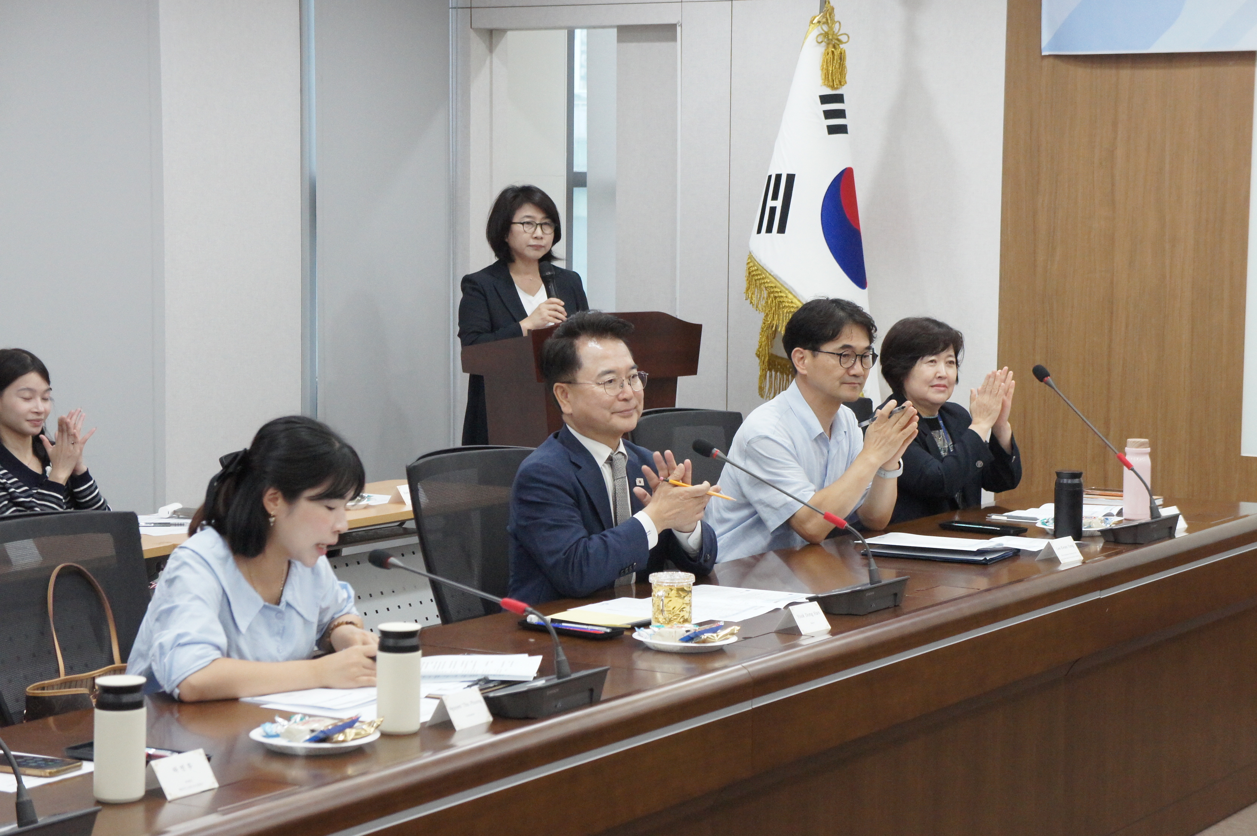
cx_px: 628
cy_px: 418
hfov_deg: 24.6
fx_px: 2878
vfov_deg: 16.5
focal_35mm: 82
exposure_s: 1/160
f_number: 5.6
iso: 3200
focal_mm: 55
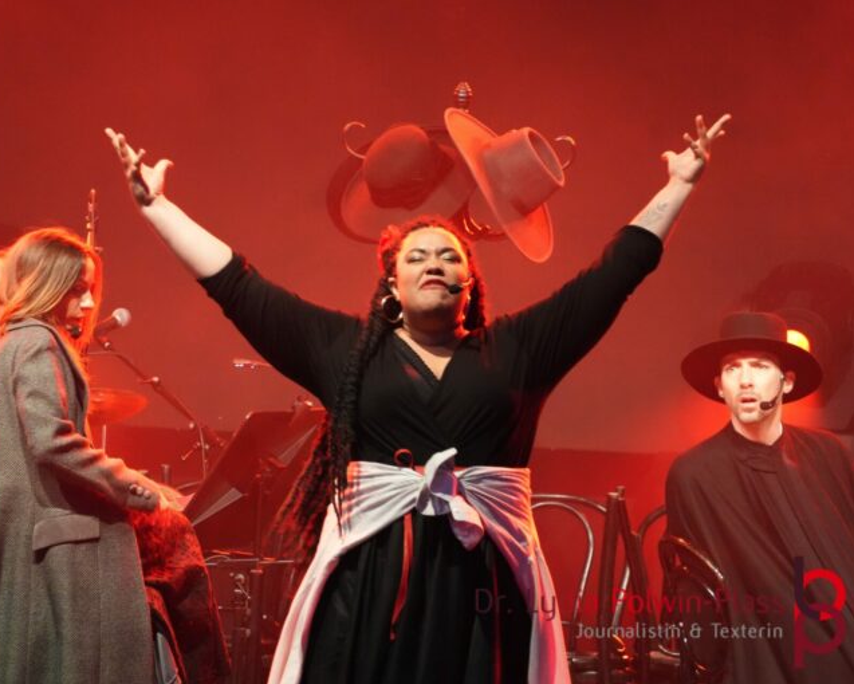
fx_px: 12869
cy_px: 342
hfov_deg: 3.8
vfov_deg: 3.0
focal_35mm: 509
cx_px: 433
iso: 6400
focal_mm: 300
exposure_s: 1/100
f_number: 6.3
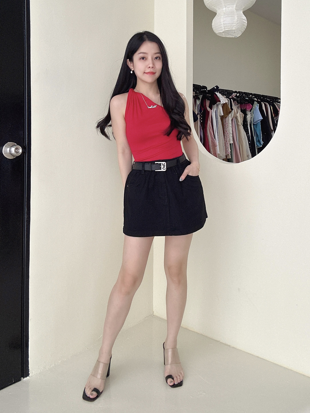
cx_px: 155
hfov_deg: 58.9
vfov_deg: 73.9
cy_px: 206
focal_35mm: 23
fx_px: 275
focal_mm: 2.69
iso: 80
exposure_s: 1/67
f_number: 1.9
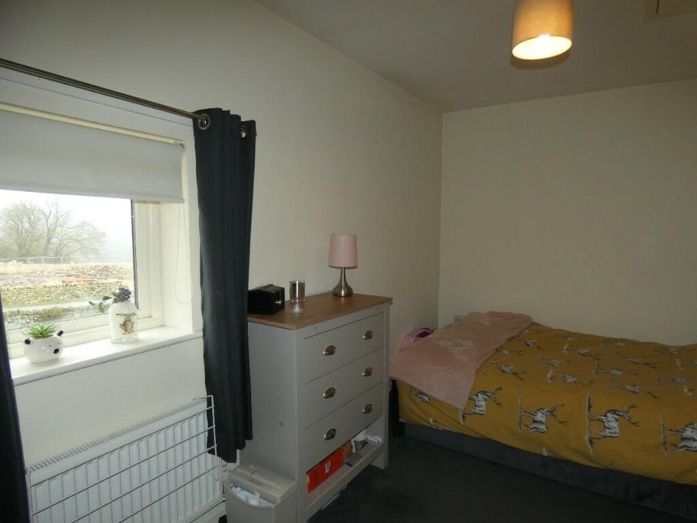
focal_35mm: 20
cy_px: 262
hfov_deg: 81.7
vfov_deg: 66.0
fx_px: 403
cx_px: 348
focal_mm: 3.6
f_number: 2.8
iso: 160
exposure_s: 1/60
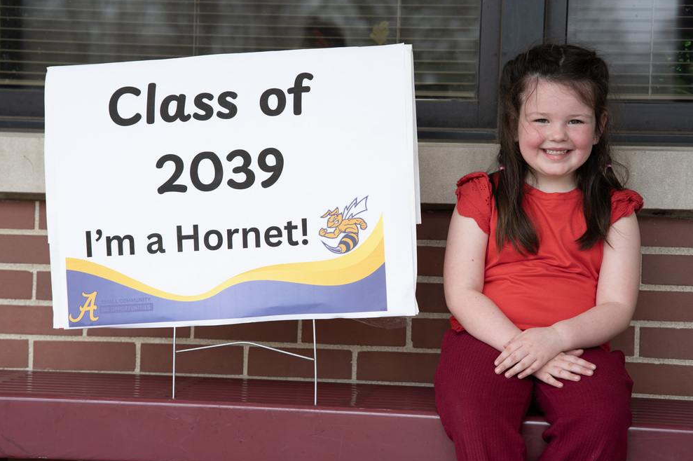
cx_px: 345
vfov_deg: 15.5
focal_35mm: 88
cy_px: 232
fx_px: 1693
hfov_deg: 23.1
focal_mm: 85
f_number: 4
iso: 320
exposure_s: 1/250
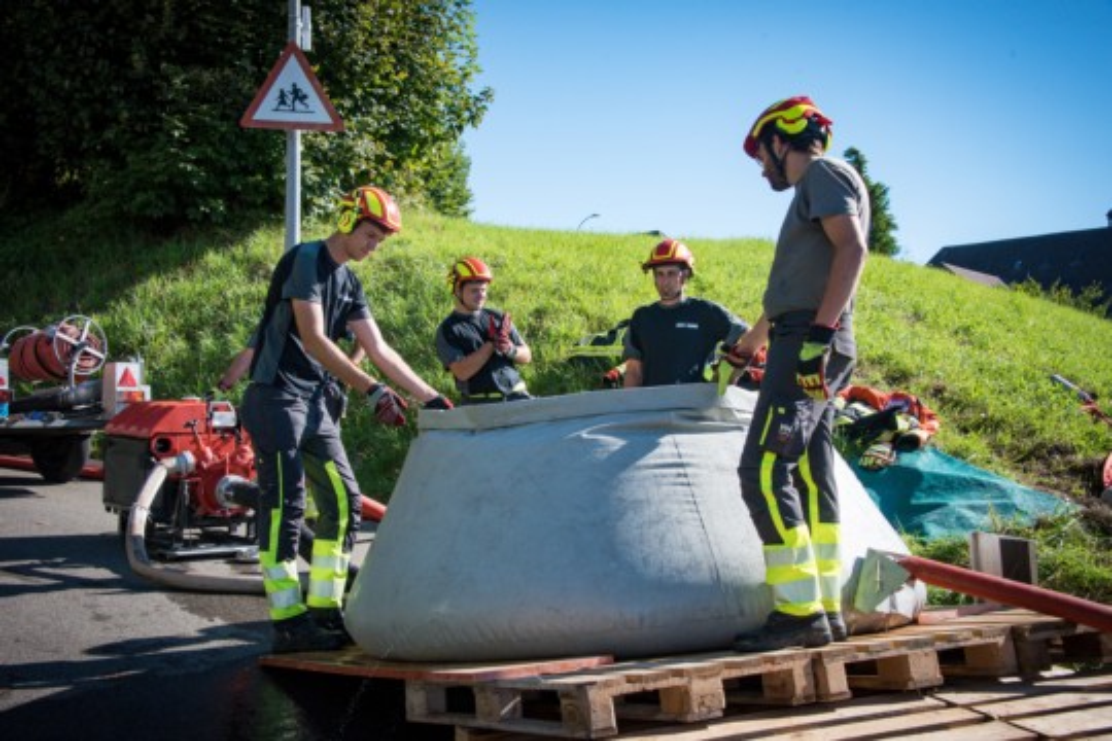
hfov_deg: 41.1
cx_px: 556
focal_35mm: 48
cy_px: 370
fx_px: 1483
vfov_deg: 28.1
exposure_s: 1/800
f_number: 14
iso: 1600
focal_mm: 48
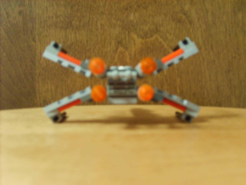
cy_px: 92
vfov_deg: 40.7
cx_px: 123
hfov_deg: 52.6
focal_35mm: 35
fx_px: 249
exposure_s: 1/2
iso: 140
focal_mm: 5.8
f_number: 2.8
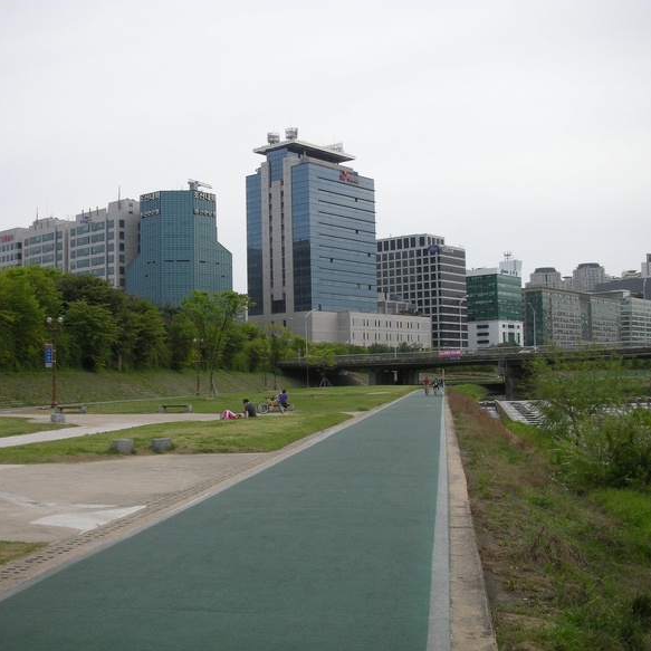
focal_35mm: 42
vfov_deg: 40.0
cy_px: 323
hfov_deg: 39.9
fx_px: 894
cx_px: 261
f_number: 7.9
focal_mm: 5.8
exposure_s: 1/114
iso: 74
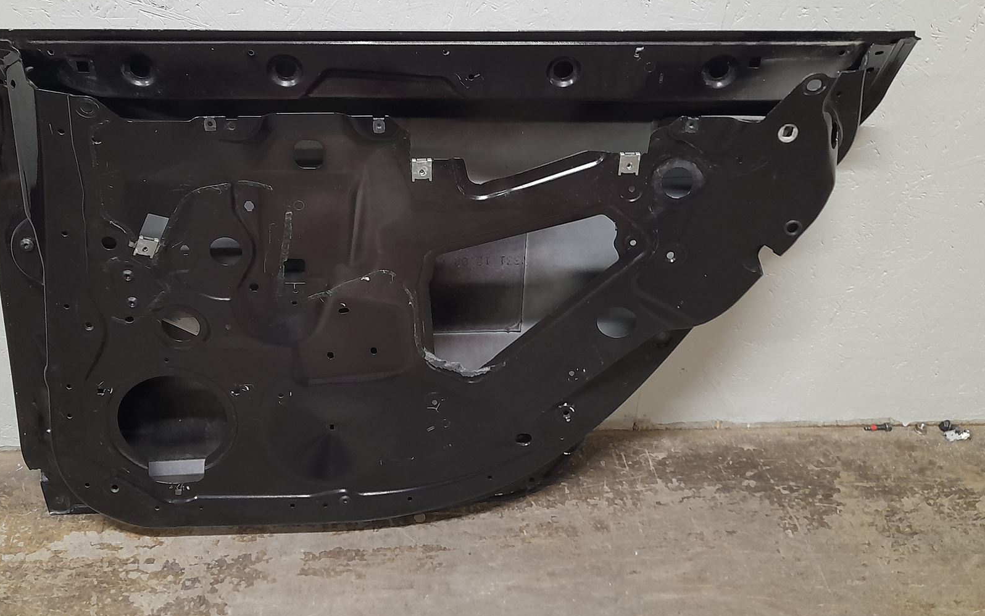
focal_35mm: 34
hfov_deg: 56.5
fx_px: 913
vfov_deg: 37.1
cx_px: 426
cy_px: 239
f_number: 2
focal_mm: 4.6
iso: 320
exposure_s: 1/33
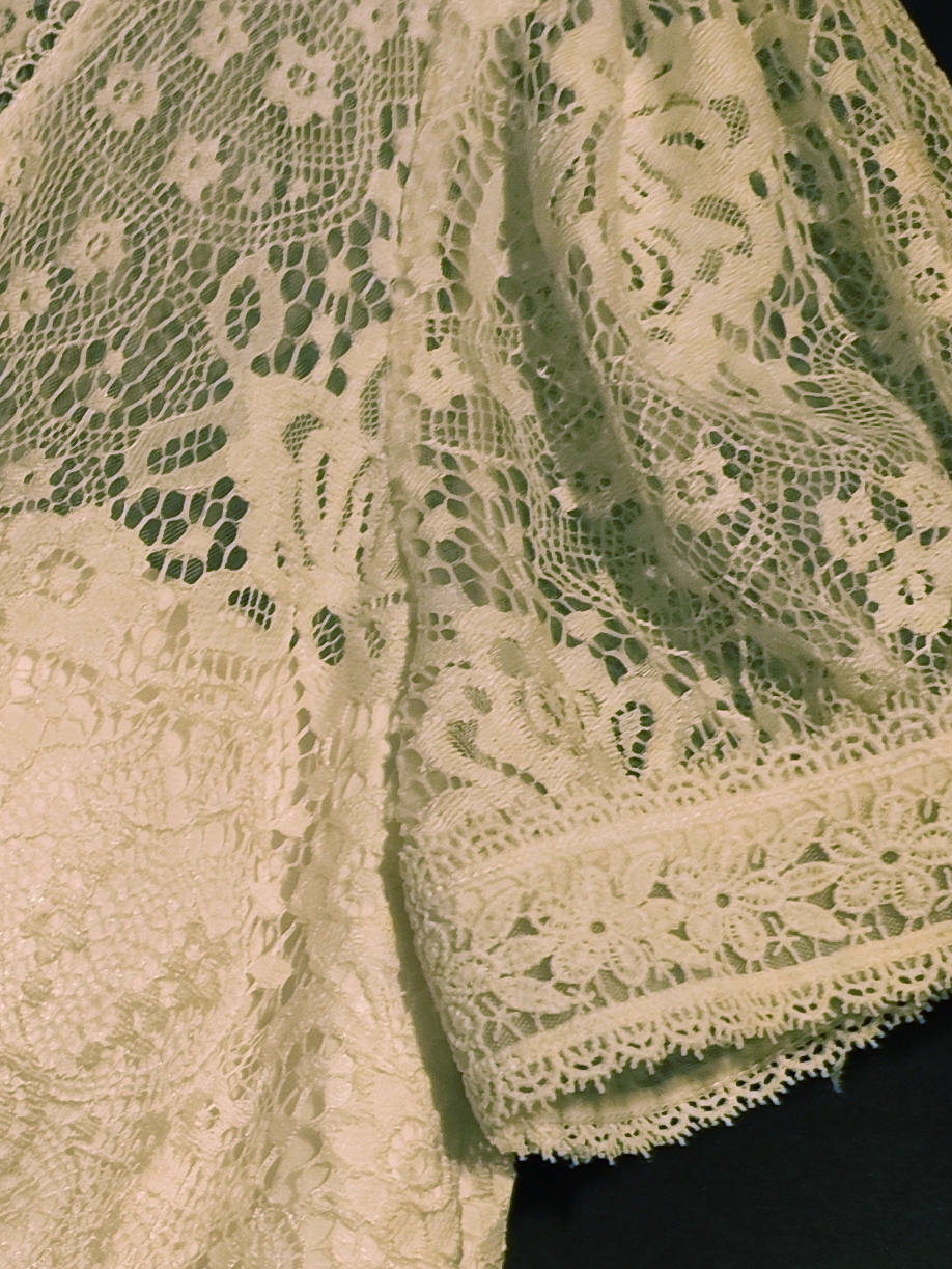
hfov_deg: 17.6
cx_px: -390
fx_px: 2822
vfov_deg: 24.9
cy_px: 1014
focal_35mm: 77
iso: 1764
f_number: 1.69
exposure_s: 1/33.3
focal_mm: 7.01
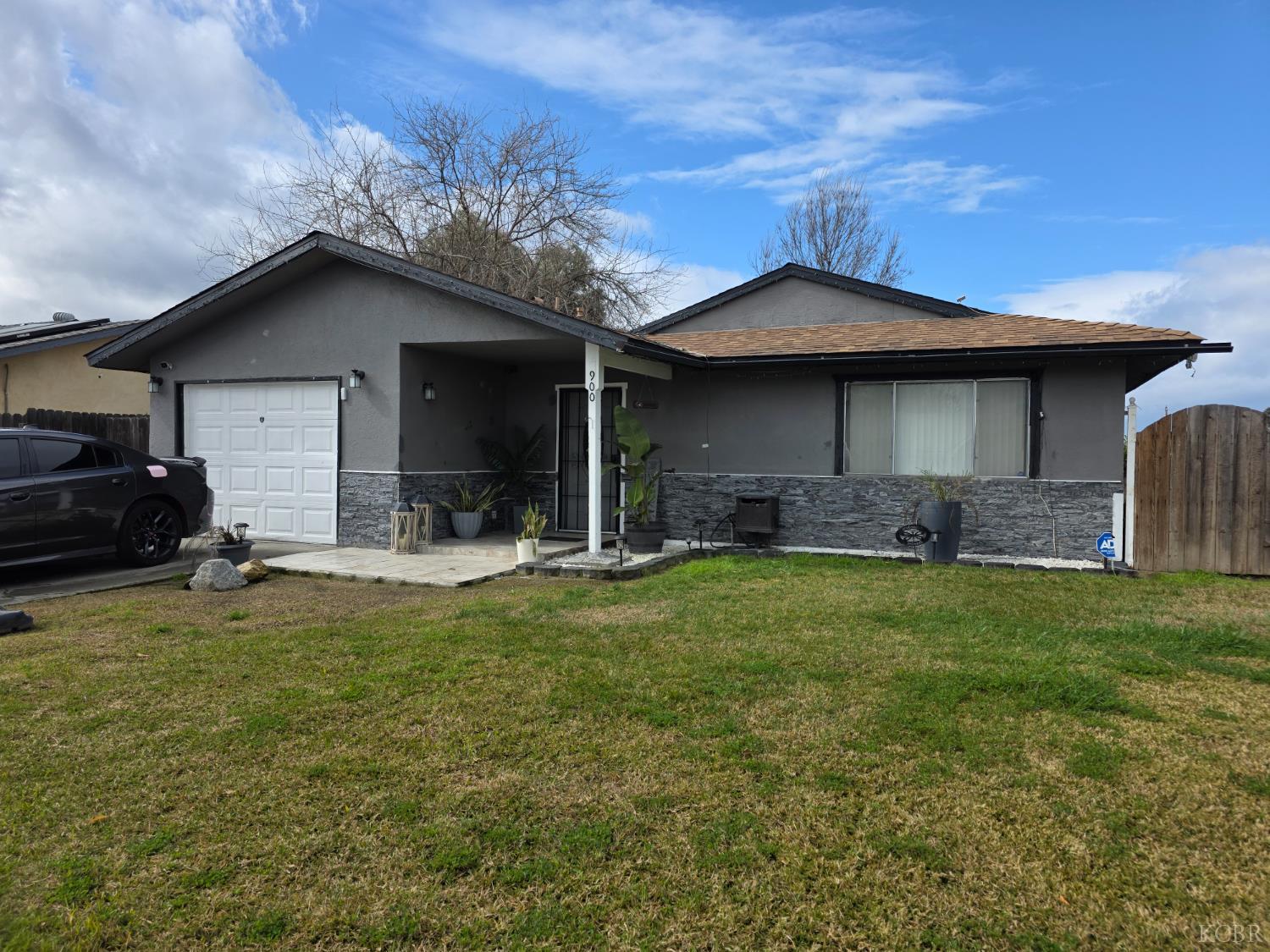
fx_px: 844
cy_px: 476
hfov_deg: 73.9
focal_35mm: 23
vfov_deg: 58.9
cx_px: 635
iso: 80
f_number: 1.7
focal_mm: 6.3
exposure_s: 1/5608
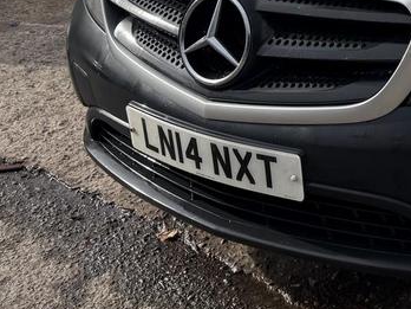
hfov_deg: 26.0
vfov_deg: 20.6
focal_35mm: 67
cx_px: 489
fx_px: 795
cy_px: -54
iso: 50
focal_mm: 5.96
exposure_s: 1/2364
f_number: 1.6
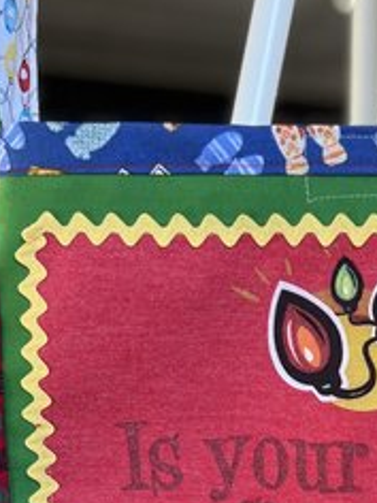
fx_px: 958
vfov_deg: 27.4
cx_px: 356
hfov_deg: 21.6
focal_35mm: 66
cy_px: 522
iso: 100
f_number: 1.5
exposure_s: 1/120
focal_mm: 5.7
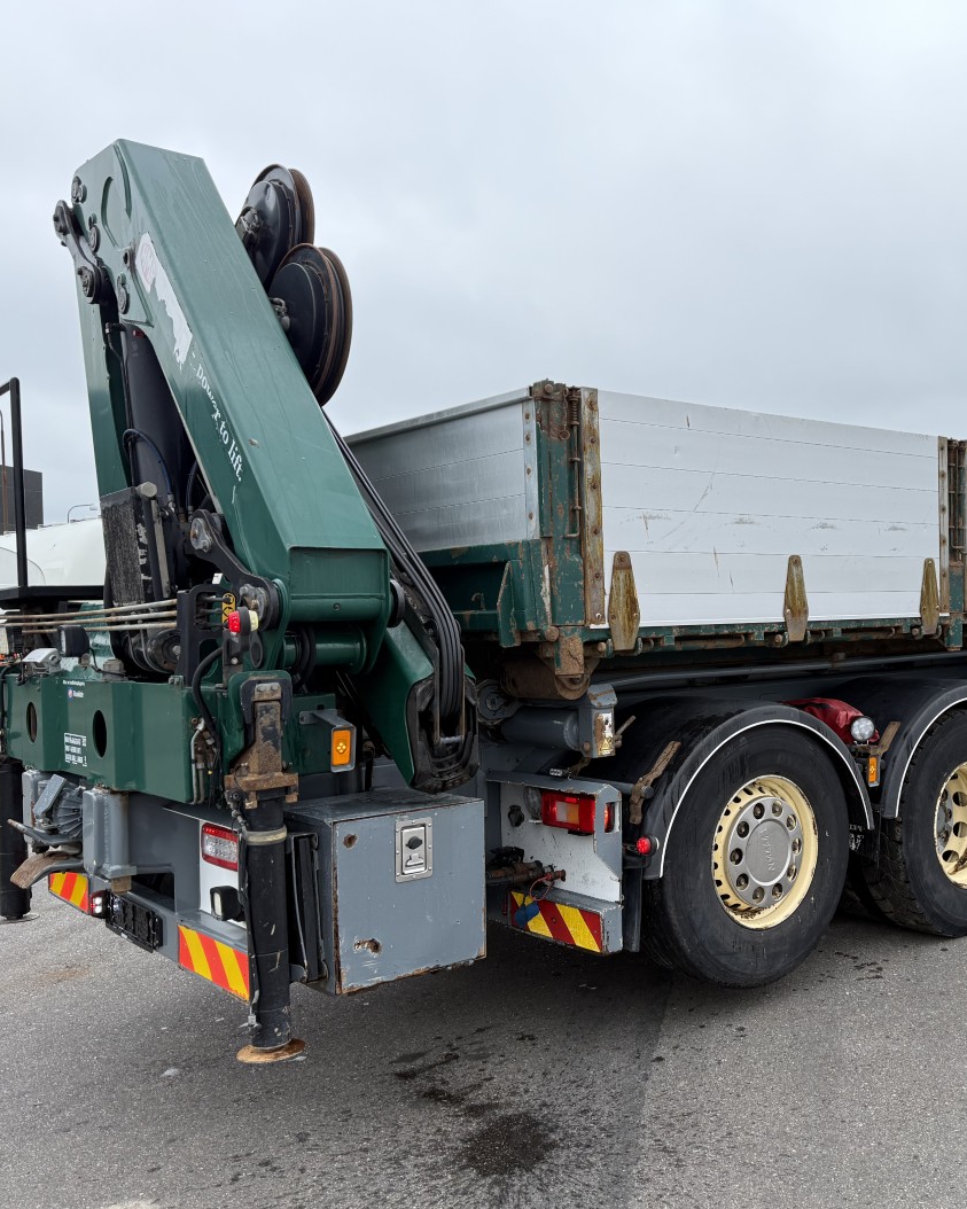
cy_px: 609
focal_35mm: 32
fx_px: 1145
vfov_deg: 55.7
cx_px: 708
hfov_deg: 44.5
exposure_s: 1/715
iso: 100
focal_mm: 6.76
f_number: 1.78
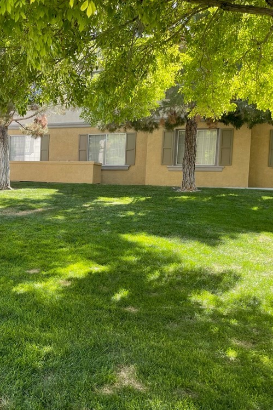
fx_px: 421
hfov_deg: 33.1
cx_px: 4
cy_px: 204
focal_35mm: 37
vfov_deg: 51.9
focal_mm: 5.1
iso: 32
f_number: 1.6
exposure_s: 1/556
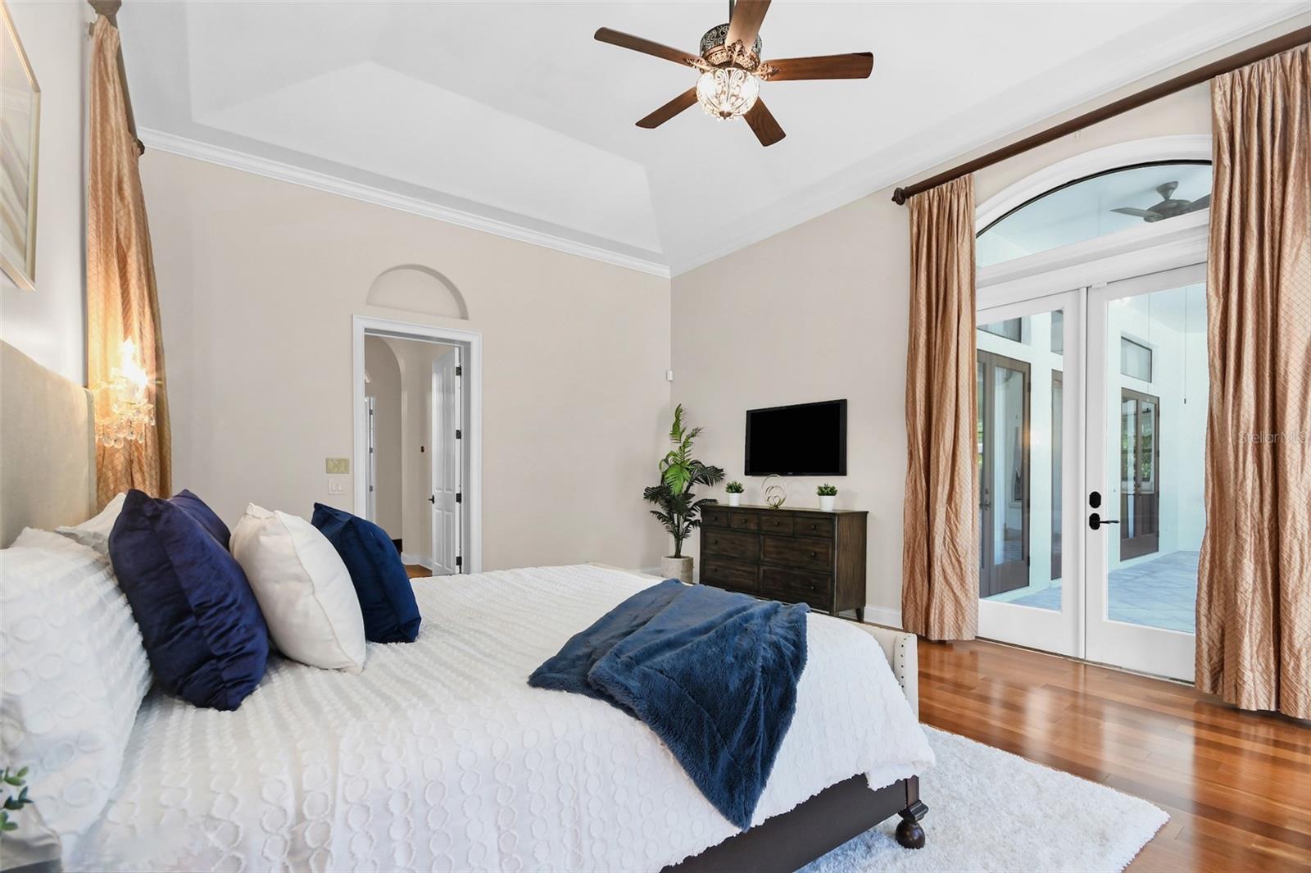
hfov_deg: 100.4
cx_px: 656
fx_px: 546
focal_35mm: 15
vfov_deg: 77.3
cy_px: 436
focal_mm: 10
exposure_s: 1/8
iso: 250
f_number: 10
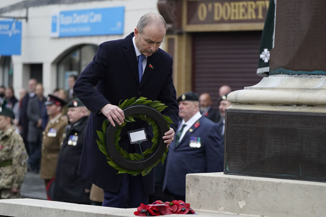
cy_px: 108
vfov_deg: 6.9
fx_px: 1811
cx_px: 163
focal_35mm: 200
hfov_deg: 10.3
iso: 3200
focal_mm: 200
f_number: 5.6
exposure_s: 1/500
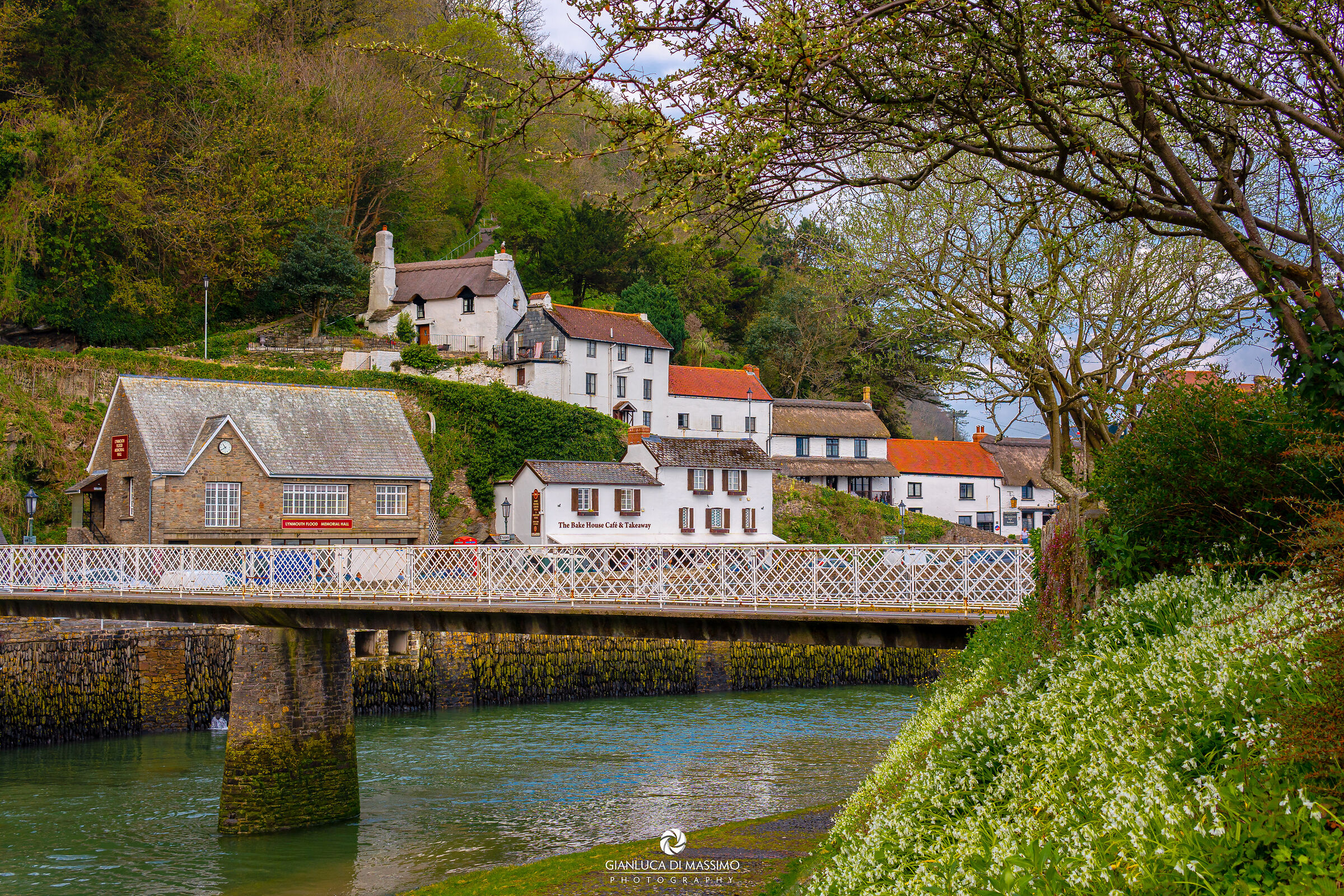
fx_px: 1680
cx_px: 672
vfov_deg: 29.9
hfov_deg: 43.6
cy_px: 448
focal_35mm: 45
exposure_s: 1/200
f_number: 6.3
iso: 100
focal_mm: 30
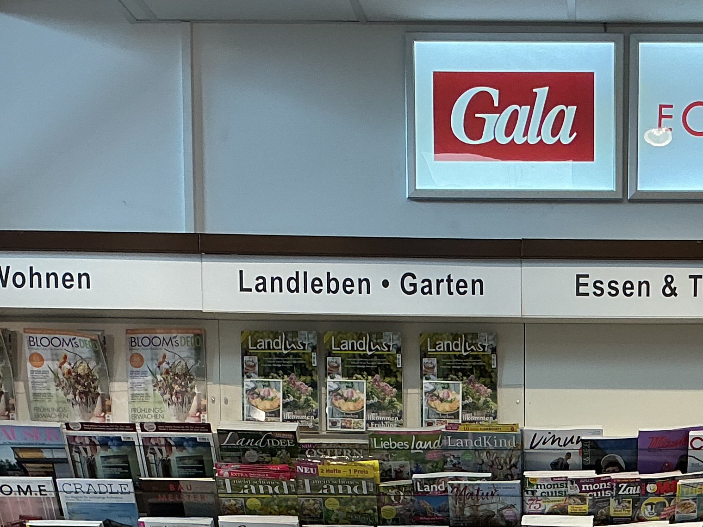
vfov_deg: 18.1
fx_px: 1564
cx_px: 592
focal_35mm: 77
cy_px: 645
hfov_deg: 24.8
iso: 40
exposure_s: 1/120
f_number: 1.8
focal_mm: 3
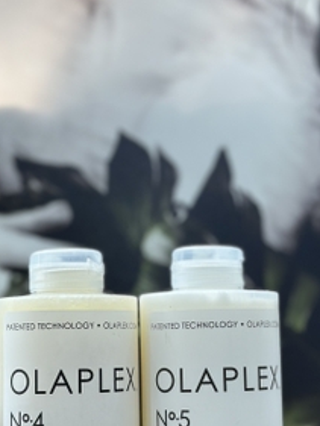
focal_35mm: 82
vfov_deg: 23.8
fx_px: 1010
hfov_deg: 18.0
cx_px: 162
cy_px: 268
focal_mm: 6.86
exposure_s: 1/131
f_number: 1.78
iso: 64
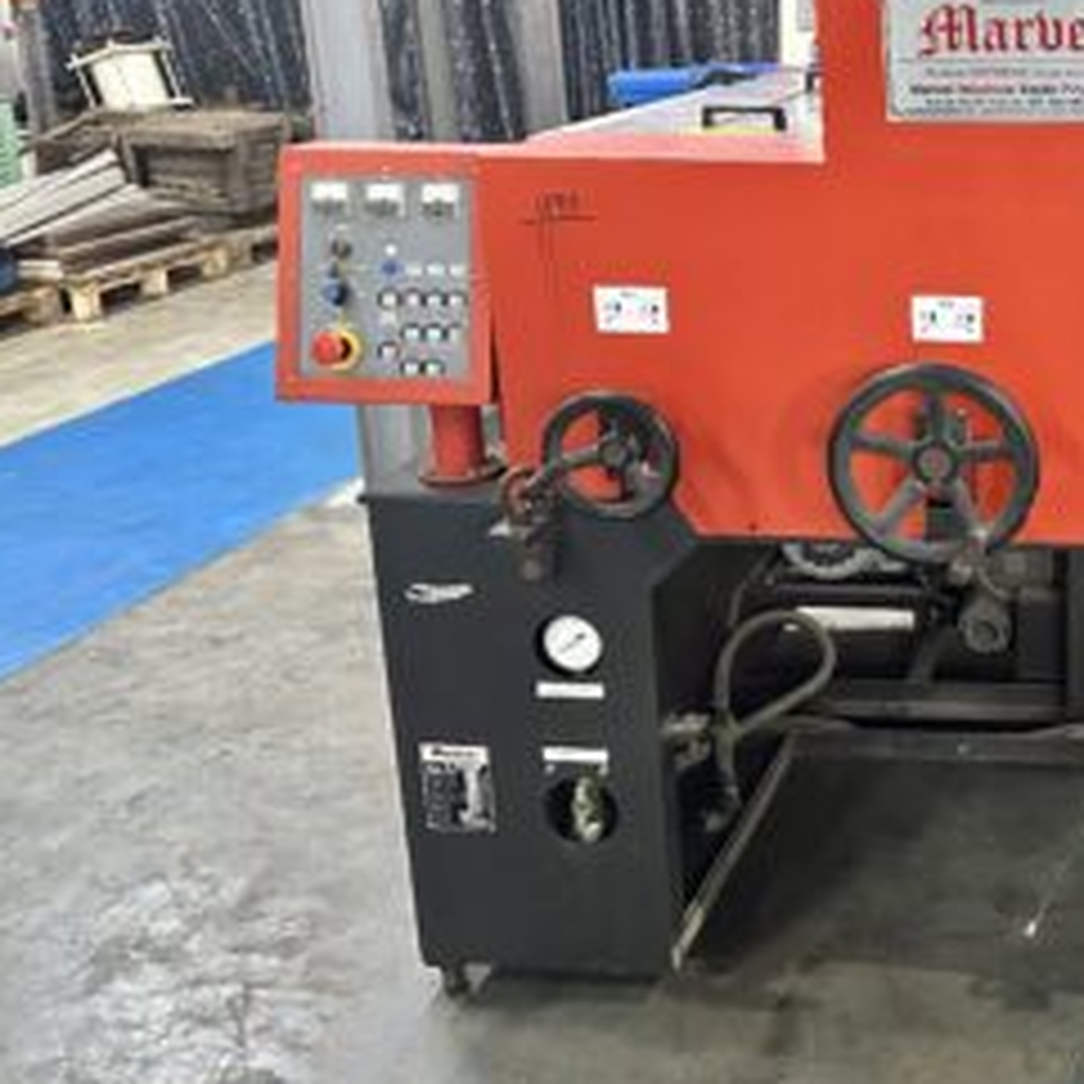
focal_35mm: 45
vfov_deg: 37.3
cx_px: 1133
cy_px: 403
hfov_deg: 33.6
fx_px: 1594
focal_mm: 6.86
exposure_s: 1/50
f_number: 1.78
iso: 800
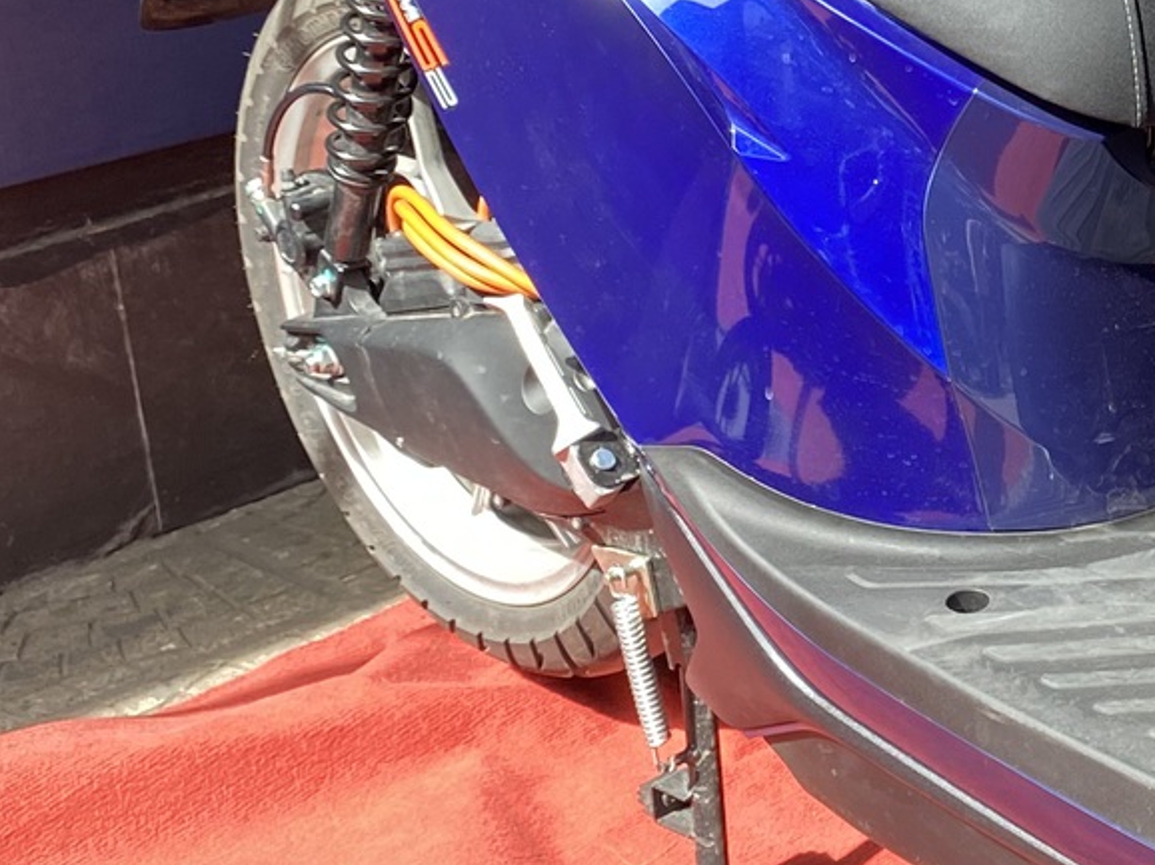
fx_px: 3002
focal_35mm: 90
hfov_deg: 19.6
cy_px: 258
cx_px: 1595
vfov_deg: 16.3
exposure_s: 1/384
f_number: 1.8
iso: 32
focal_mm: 4.25
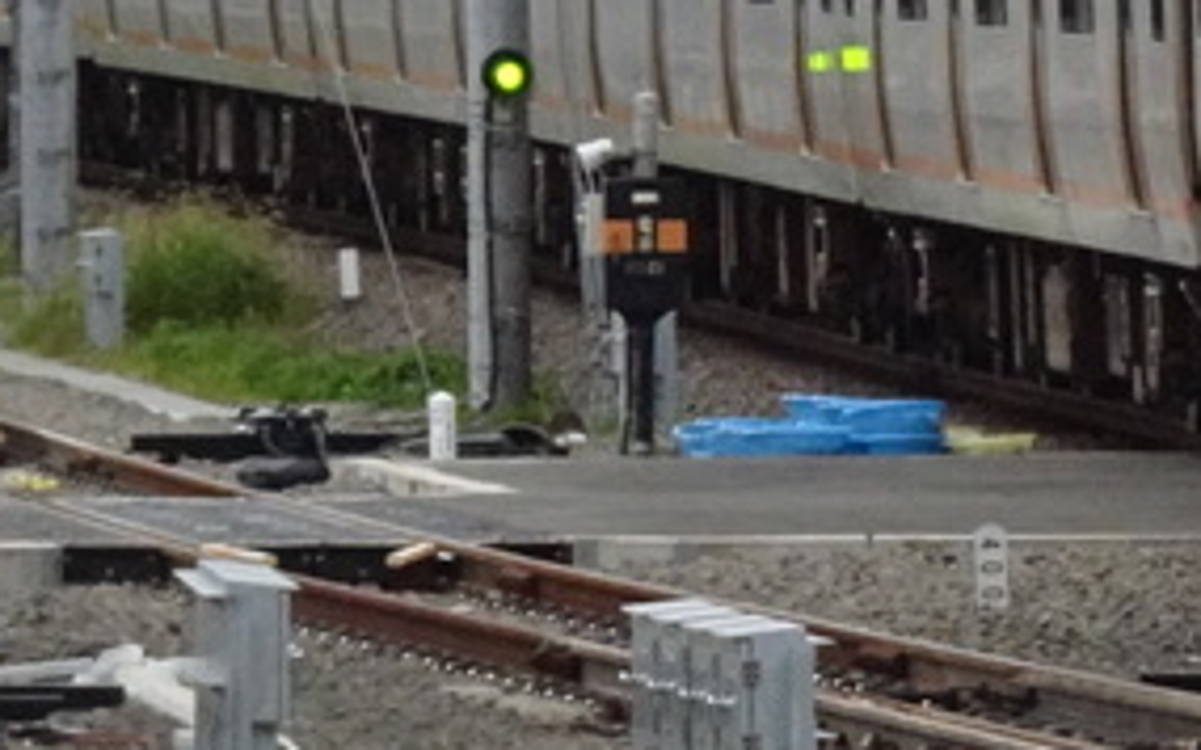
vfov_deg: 1.8
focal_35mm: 730
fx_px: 23889
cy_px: -4
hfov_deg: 2.9
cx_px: 1559
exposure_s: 1/125
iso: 800
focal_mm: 30.31
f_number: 5.6
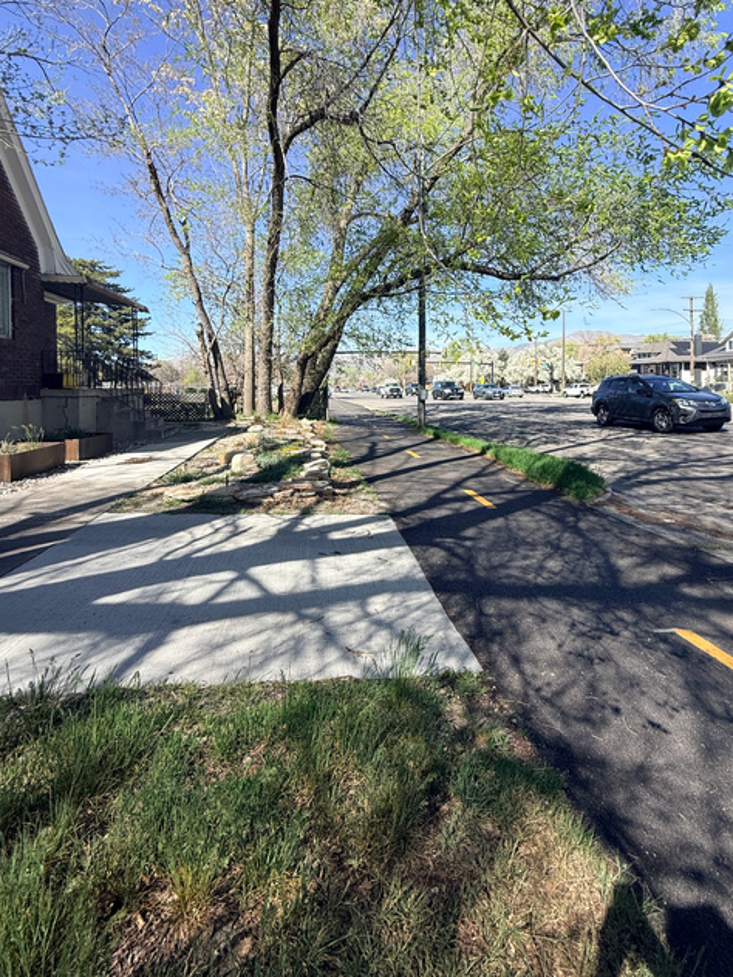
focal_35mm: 17
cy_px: 393
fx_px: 480
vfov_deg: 89.9
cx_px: 414
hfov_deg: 74.4
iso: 50
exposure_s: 1/1068
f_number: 2.2
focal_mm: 2.22
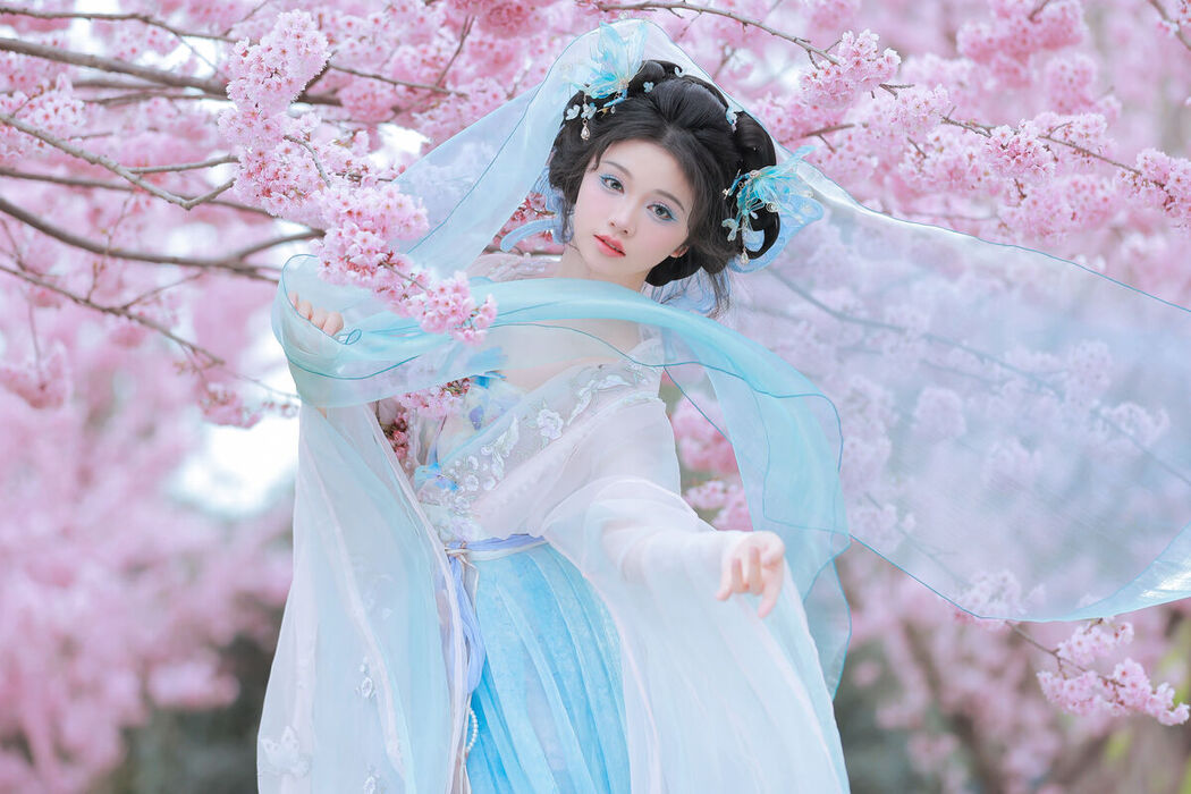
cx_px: 596
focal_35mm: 125
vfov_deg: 11.0
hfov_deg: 16.4
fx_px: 4135
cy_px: 397
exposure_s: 1/500
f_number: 2.8
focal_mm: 125
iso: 250
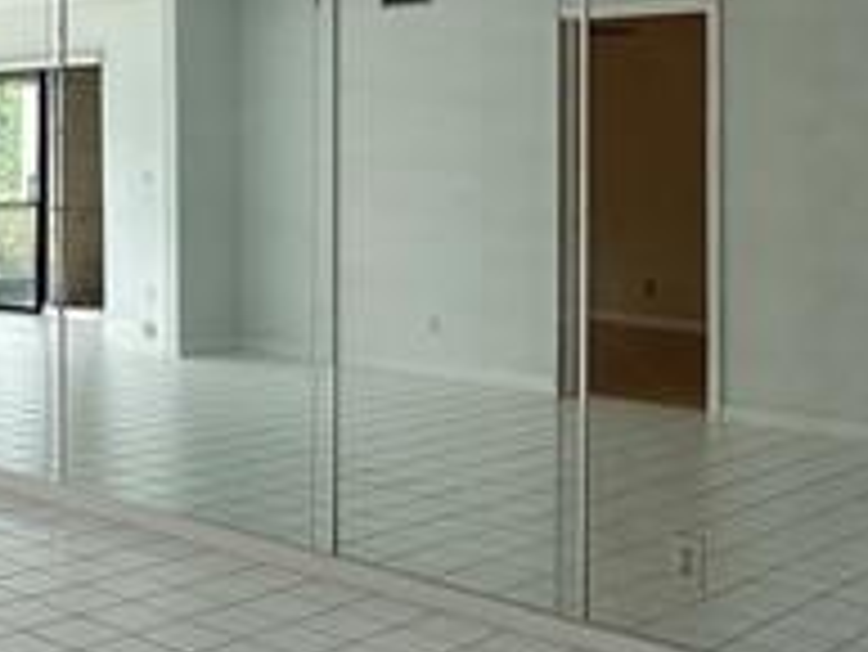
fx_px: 1455
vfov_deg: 24.9
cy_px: 153
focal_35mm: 58
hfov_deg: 30.6
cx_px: -22
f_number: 2.2
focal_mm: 2.22
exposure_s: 1/221
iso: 40
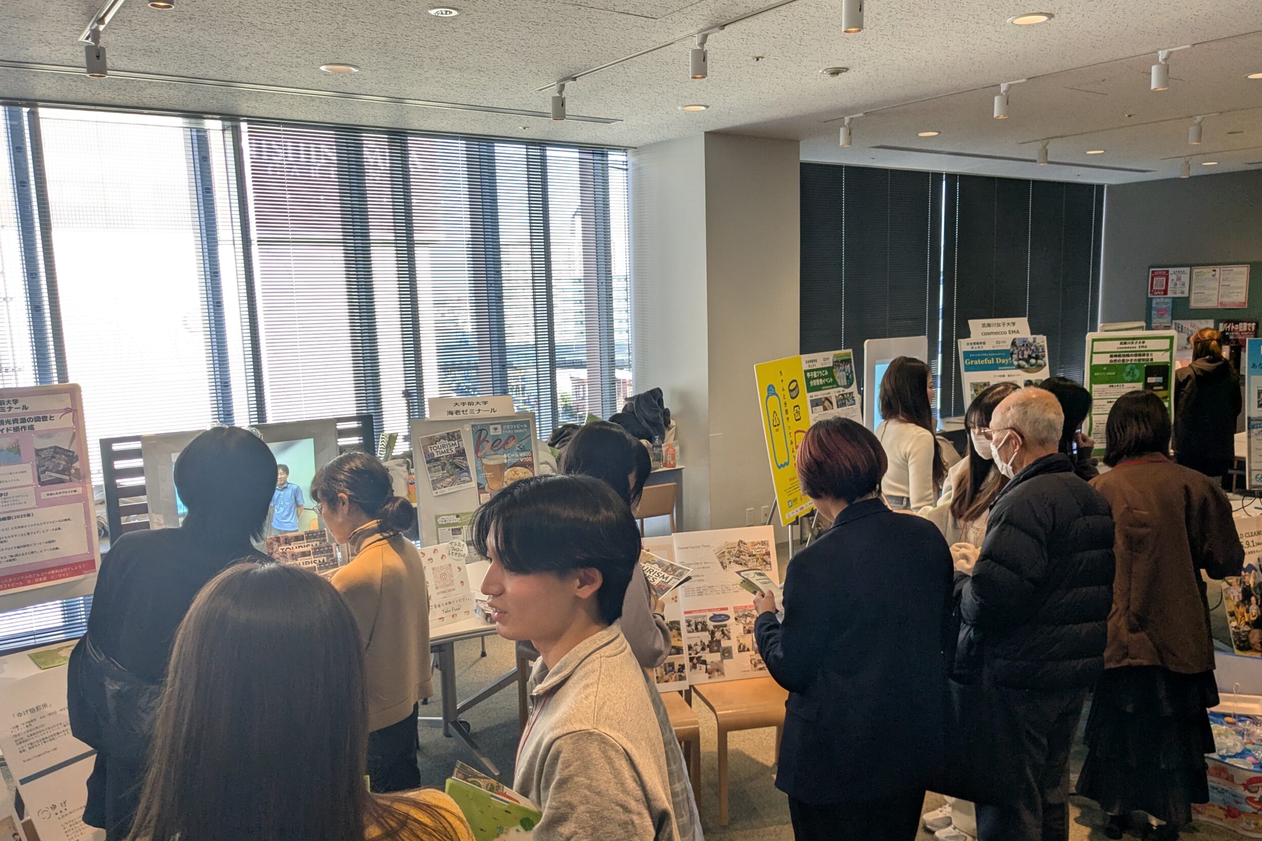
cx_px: 622
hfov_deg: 63.7
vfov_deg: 44.9
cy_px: 451
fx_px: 1017
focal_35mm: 29
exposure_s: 1/120
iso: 49
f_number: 1.73
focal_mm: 4.38
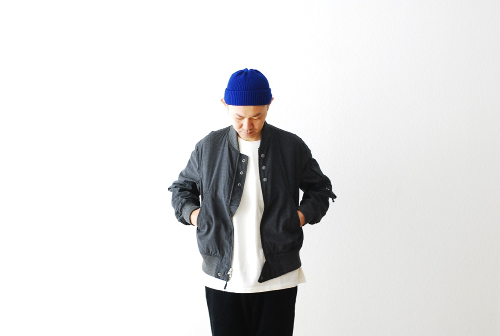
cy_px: 168
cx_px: 250
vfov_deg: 18.3
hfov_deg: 26.9
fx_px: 1044
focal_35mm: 75
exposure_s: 1/200
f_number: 2.8
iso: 640
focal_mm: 50
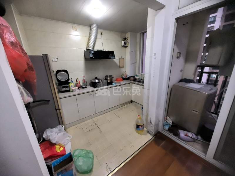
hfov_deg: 106.2
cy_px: 88
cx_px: 118
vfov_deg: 89.9
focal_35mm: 13
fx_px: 88
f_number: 2.2
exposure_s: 1/25
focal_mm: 1.95
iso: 800
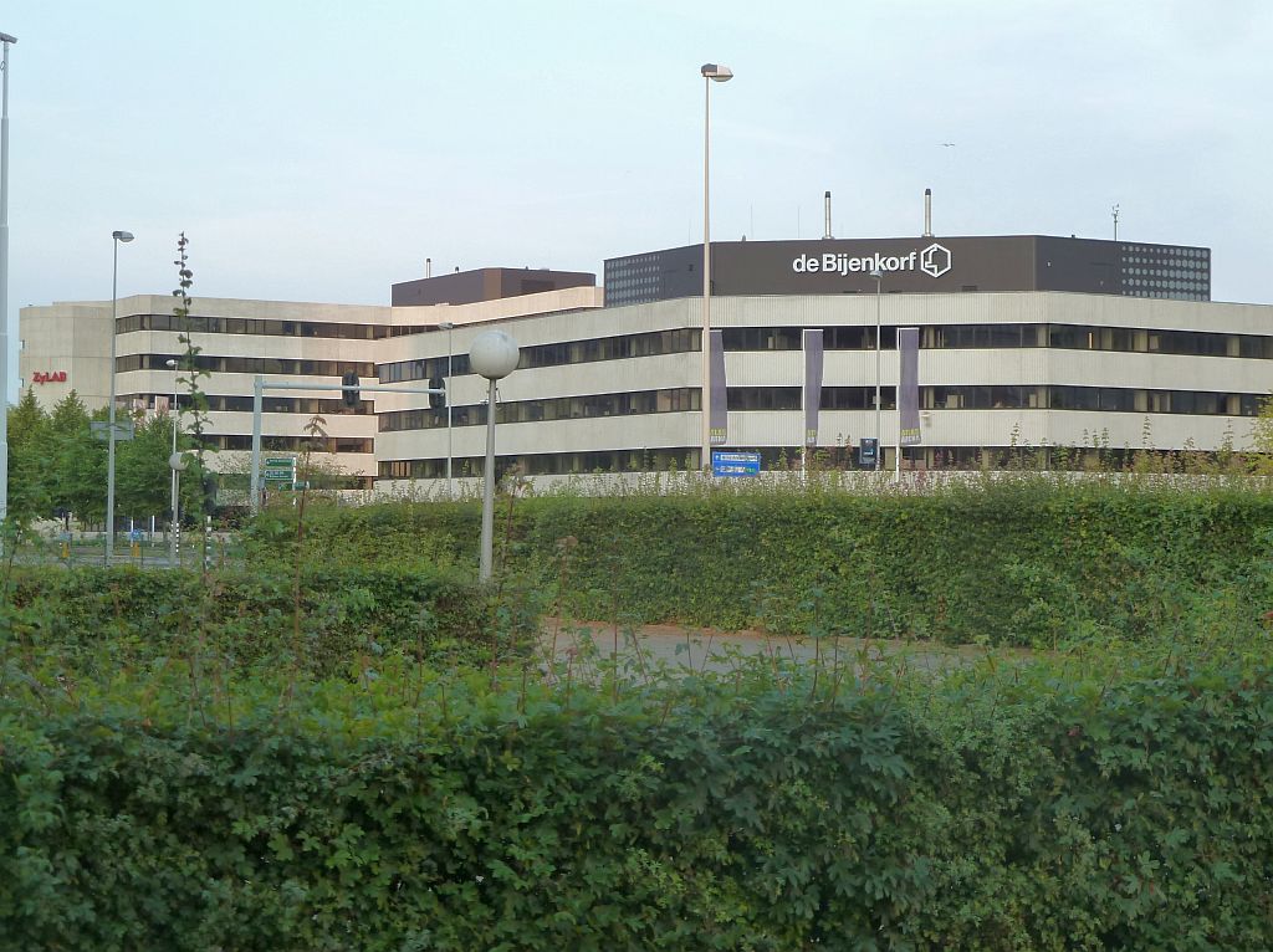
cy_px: 476
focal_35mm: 72
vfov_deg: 20.4
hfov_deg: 27.1
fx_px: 2645
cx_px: 636
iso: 125
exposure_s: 1/80
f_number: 4.1
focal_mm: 11.9
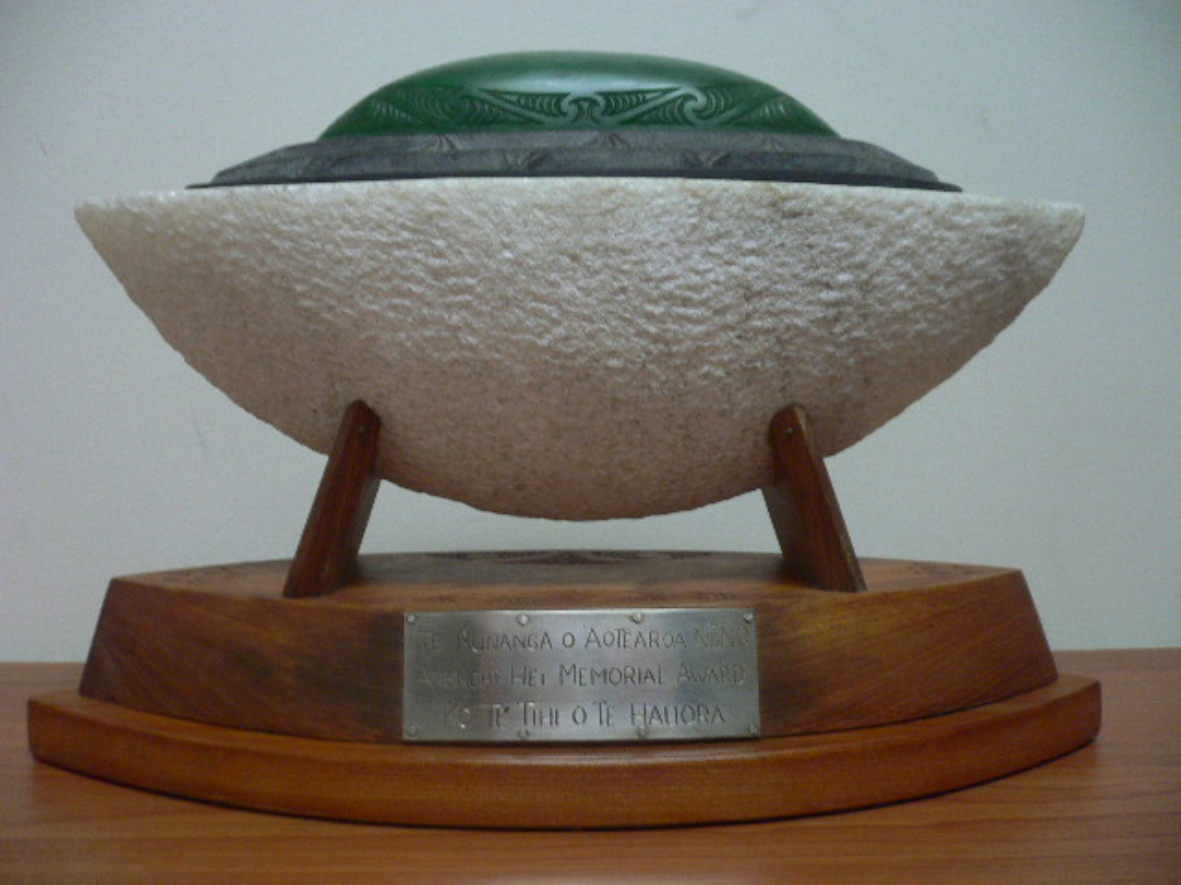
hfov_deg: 52.6
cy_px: 442
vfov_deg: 40.7
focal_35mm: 35
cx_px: 590
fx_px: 1194
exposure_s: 1/15
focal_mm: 5.8
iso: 150
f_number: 2.8
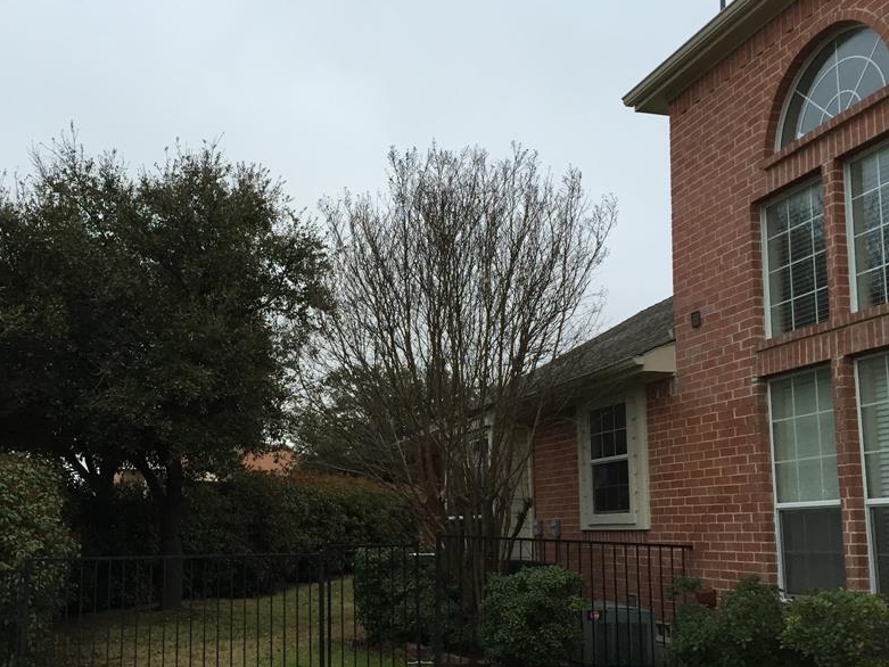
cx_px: 345
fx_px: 976
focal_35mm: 38
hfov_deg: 48.6
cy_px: 387
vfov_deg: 37.6
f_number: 2.2
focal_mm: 4.15
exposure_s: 1/30
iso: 32
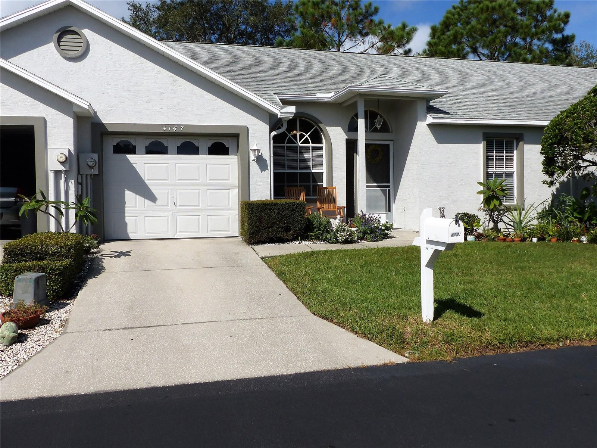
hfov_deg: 58.4
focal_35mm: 31
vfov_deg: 45.4
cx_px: 298
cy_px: 224
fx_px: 535
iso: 100
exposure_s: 1/2000
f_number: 4
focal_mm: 5.6
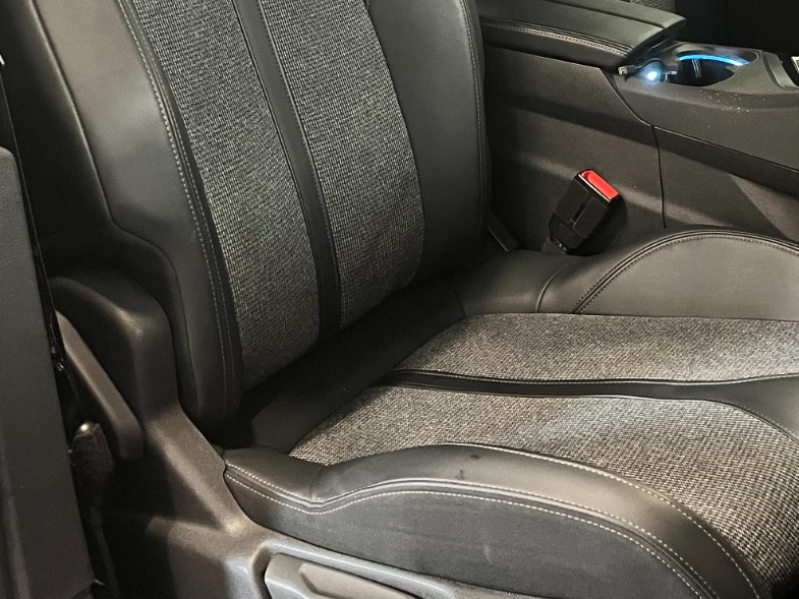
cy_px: 29
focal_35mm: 53
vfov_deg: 26.4
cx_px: 505
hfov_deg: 35.9
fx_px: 1224
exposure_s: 1/25
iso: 640
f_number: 1.6
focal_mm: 5.1
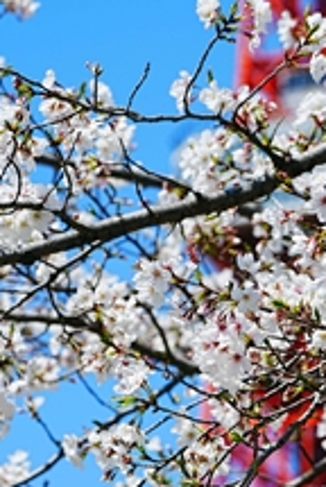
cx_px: 252
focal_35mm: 221
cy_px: 347
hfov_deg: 6.2
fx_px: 2992
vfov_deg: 9.3
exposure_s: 1/400
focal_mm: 119
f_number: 8
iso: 100
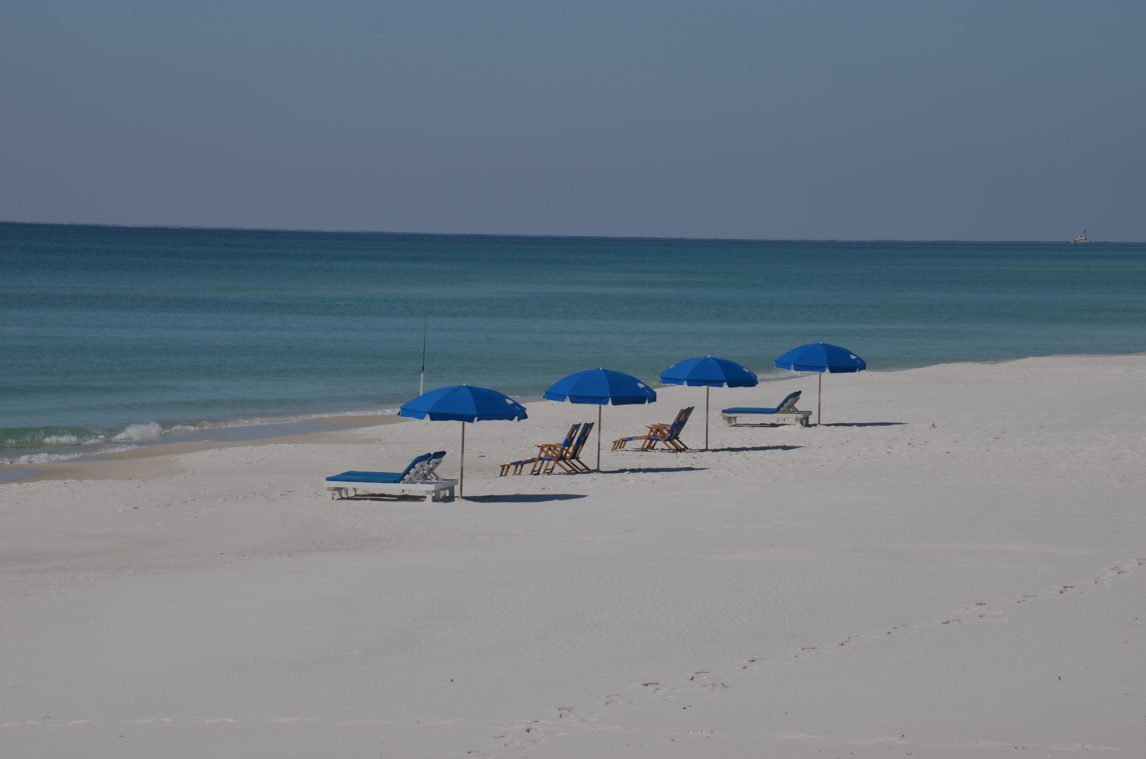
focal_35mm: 142
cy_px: 380
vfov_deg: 9.6
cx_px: 573
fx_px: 4527
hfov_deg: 14.4
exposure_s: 1/200
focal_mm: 95
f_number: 9
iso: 100
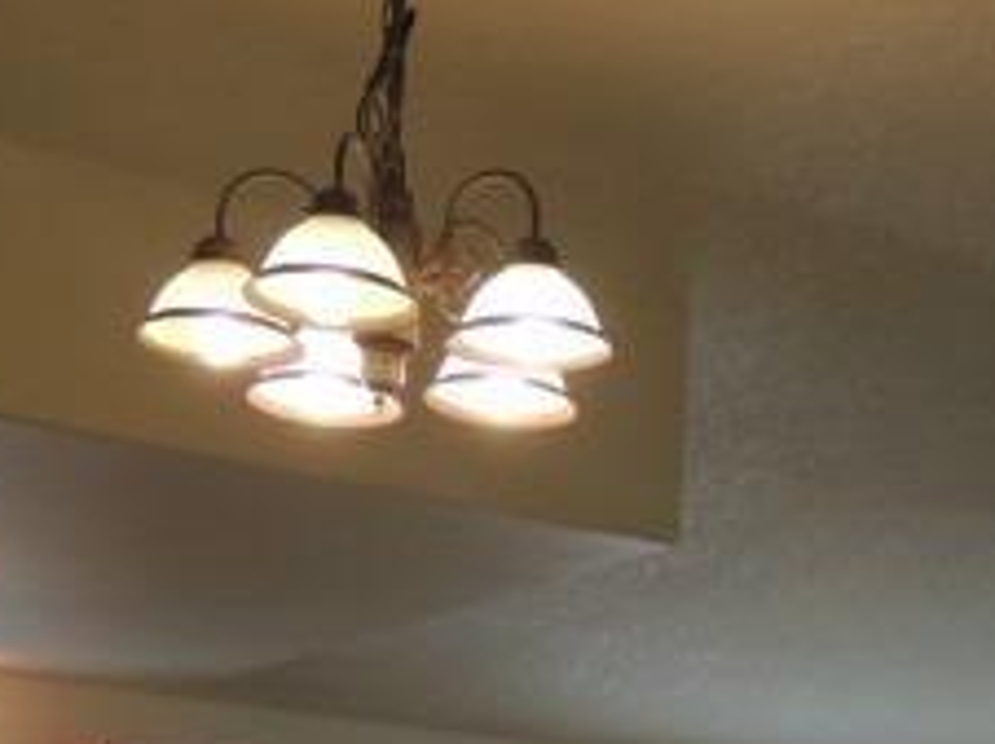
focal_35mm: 85
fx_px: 2441
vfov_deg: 16.4
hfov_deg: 22.4
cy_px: 977
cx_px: 920
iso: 100
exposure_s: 1/30
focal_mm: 5.3
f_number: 3.1
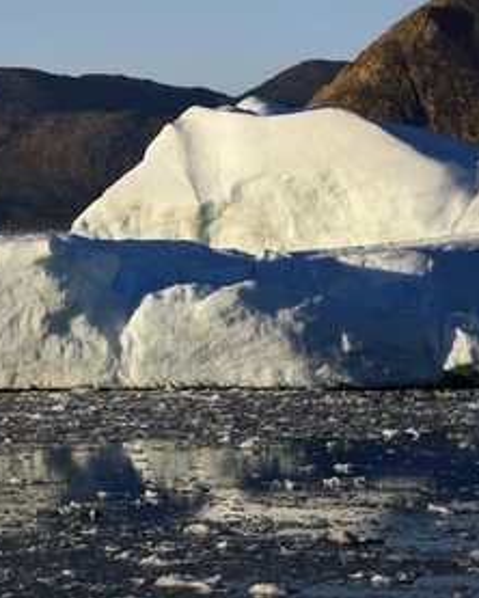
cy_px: 298
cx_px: 41
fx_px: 4284
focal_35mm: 242
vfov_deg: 8.0
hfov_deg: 6.4
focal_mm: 170
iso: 200
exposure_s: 1/400
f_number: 13
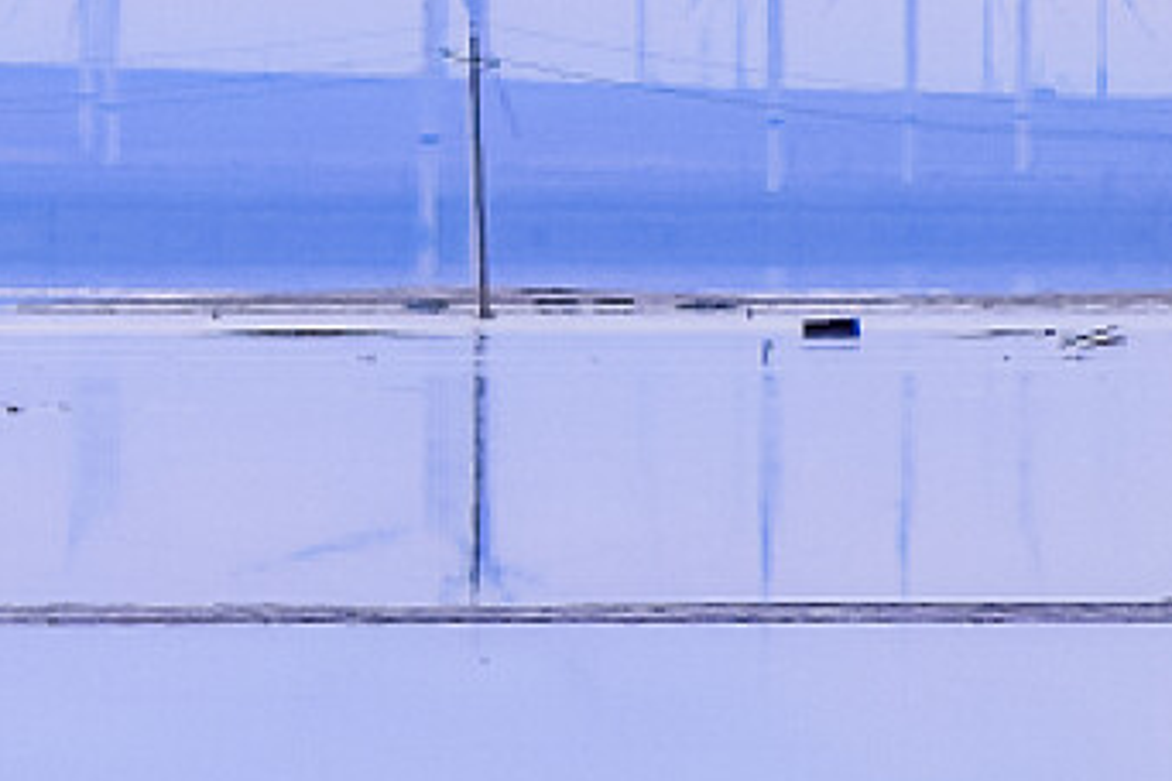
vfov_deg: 0.8
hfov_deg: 1.2
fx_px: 54787
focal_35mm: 1683
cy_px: 24
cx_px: -970
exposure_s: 1/1000
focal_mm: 200
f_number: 8
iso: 200
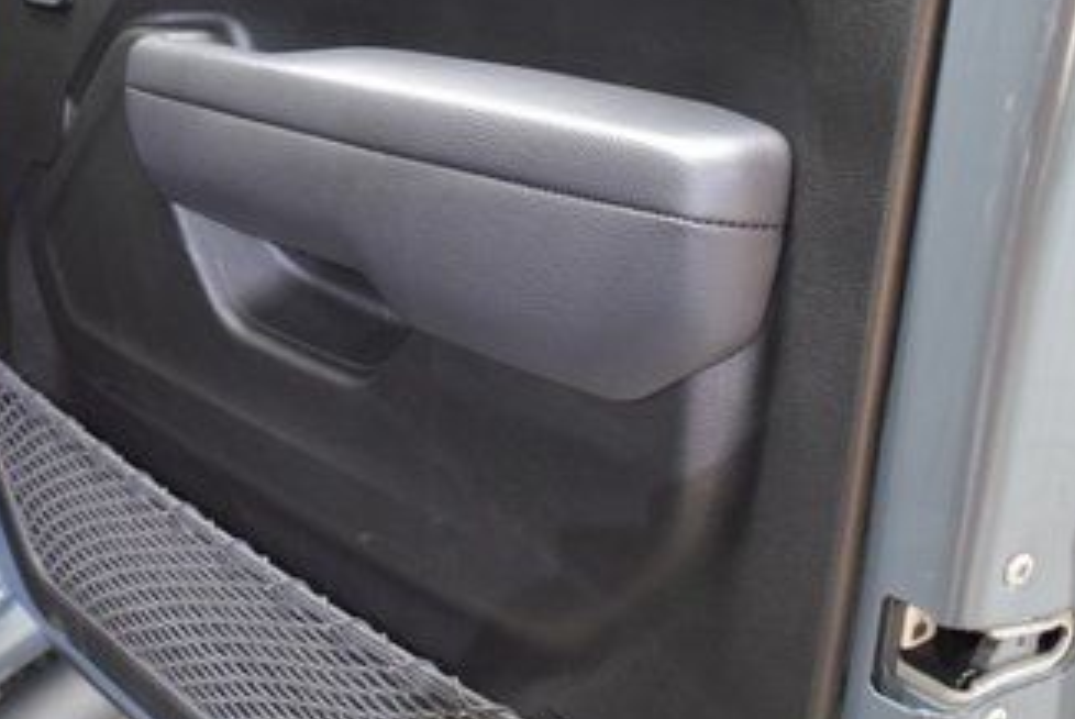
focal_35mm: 53
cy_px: 203
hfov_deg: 36.7
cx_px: 284
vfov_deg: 25.3
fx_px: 1584
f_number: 3.5
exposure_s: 1/30
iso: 2200
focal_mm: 18
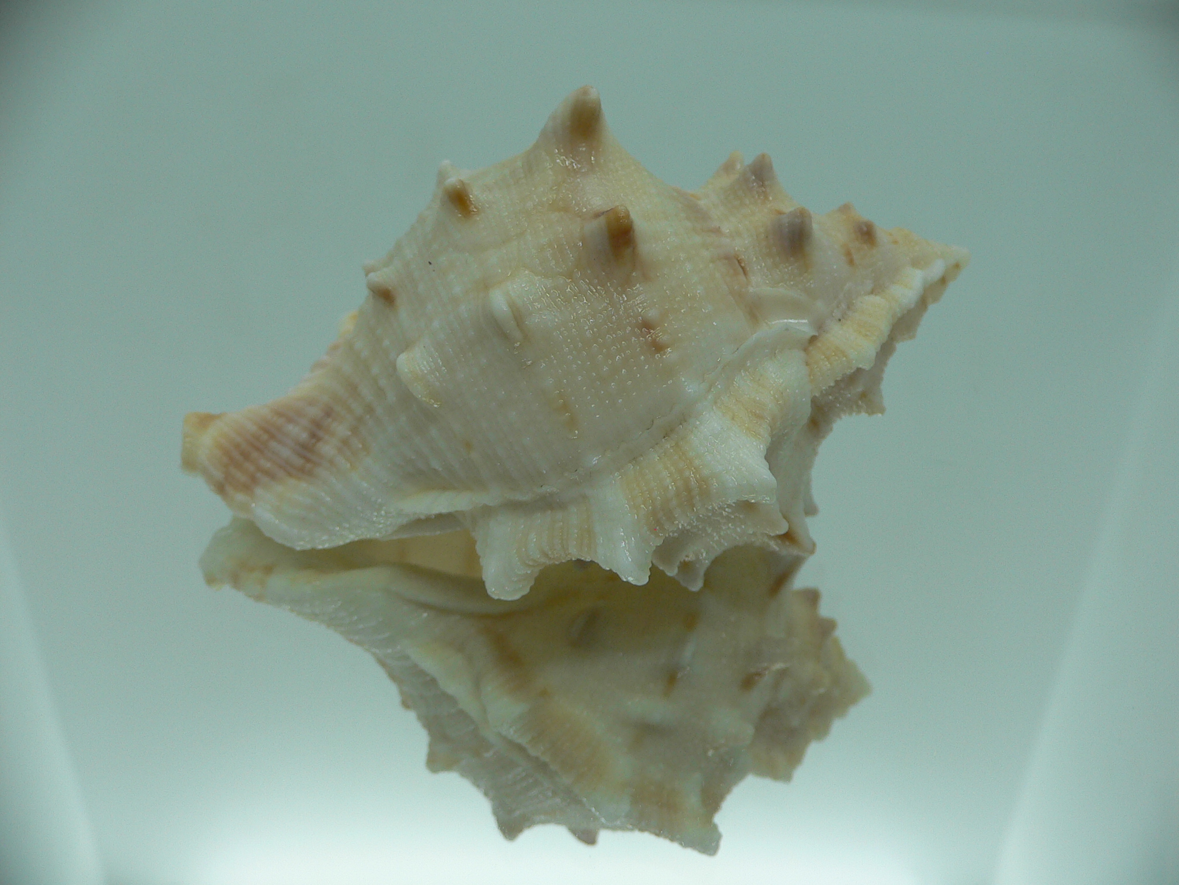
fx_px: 1192
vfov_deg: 40.7
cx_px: 590
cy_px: 442
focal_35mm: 35
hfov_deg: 52.6
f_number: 2.8
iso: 80
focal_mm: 4.6
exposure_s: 1/80
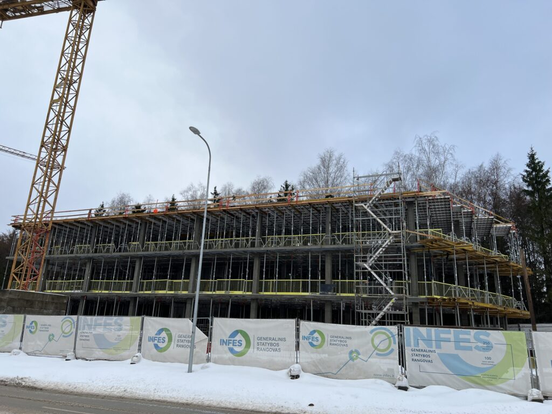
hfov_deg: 67.3
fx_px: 415
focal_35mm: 26
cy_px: 207
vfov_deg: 53.1
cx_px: 276
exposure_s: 1/820
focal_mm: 5.7
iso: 50
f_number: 1.5
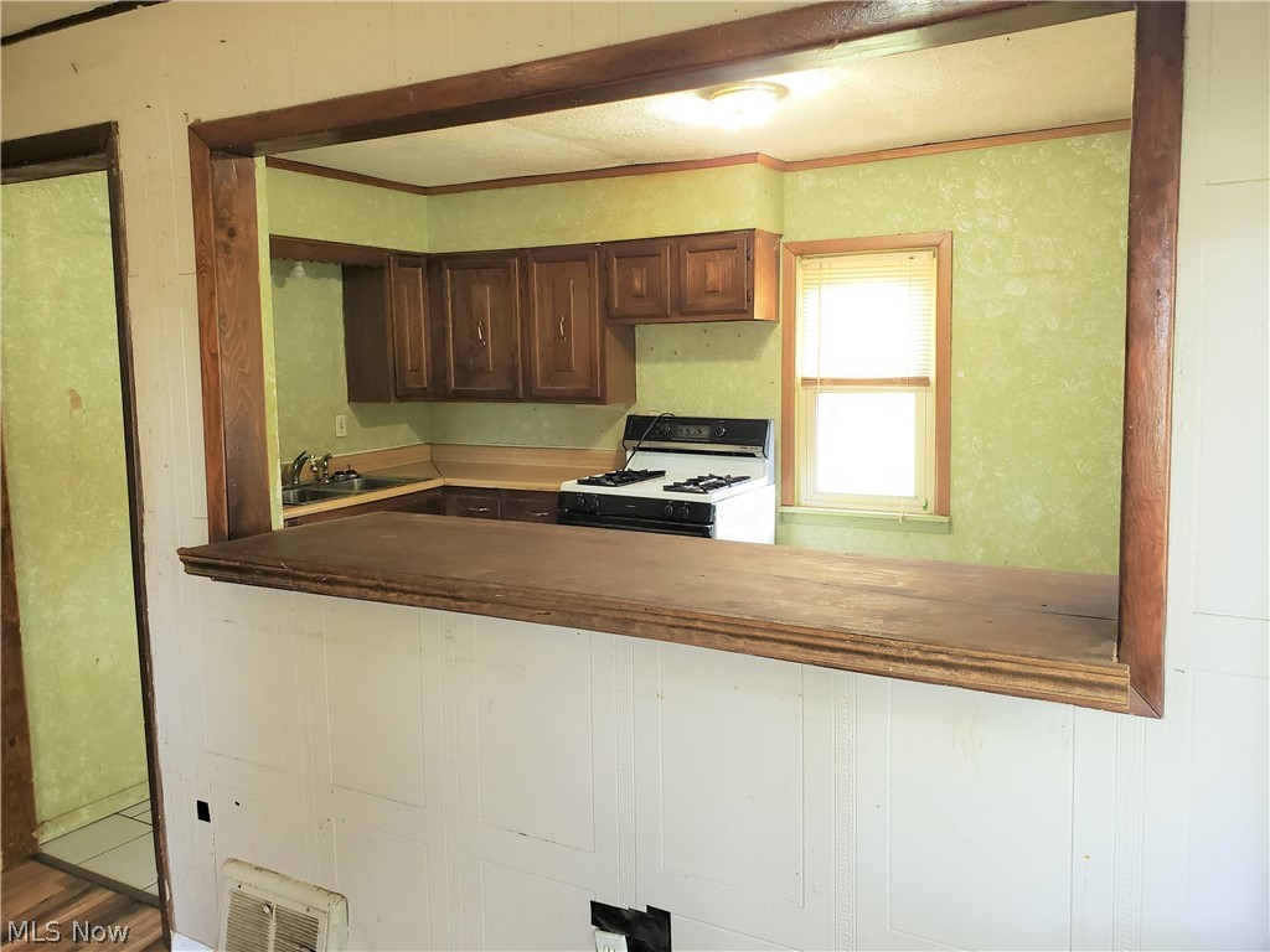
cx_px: 635
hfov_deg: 67.3
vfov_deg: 53.1
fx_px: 954
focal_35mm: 26
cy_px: 476
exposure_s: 1/60
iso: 400
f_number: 2.4
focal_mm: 4.3
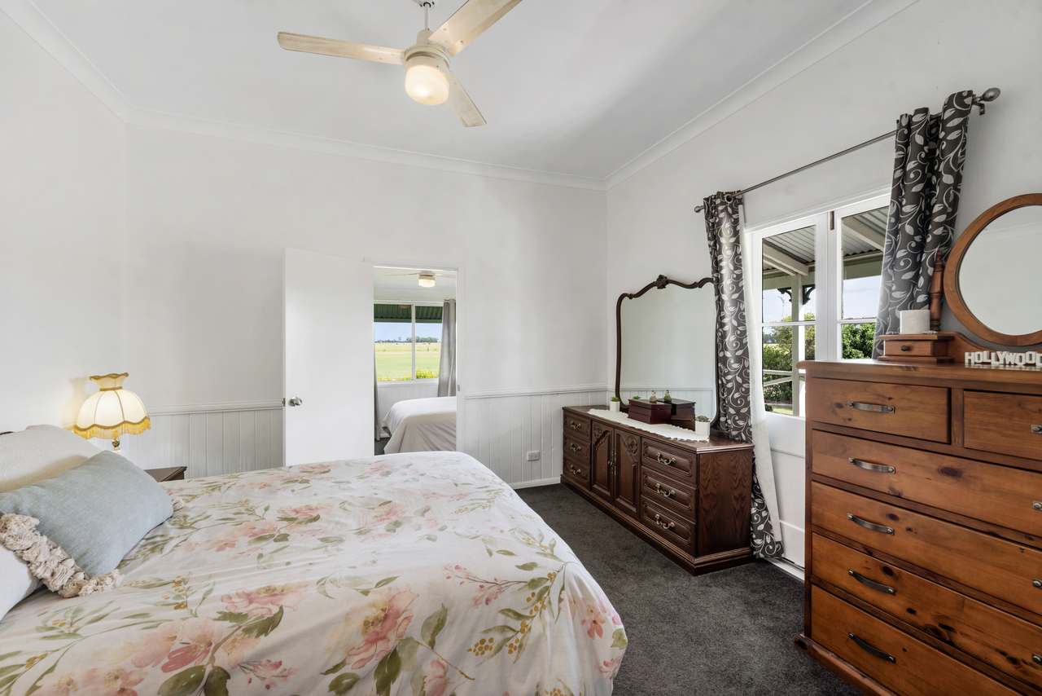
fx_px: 405
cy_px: 348
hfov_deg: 104.2
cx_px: 521
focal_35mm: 14
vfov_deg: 81.2
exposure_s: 1/50
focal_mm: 14
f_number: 8
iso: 100
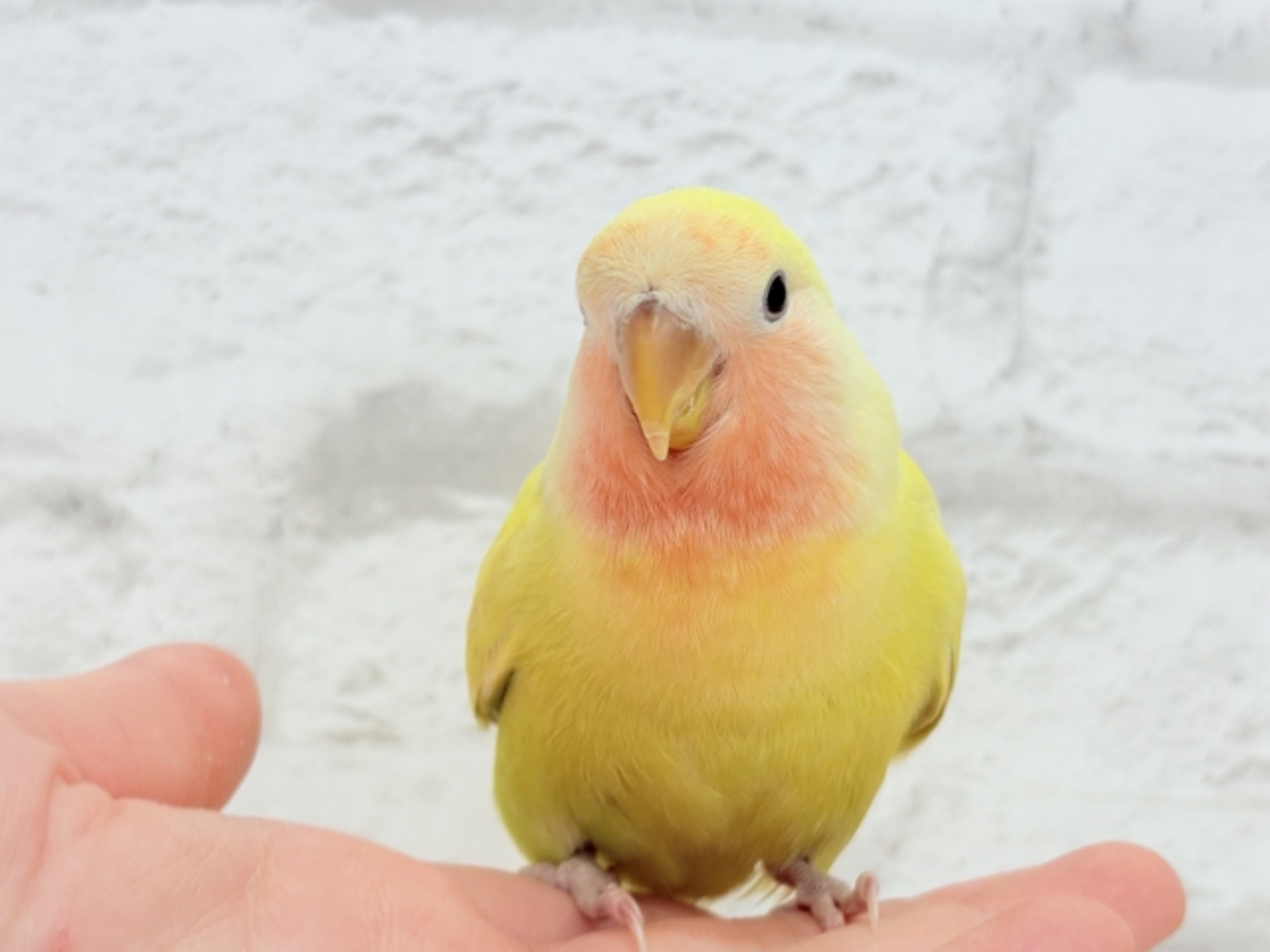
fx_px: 1908
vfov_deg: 28.0
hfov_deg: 36.8
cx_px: 635
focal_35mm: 52
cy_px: 476
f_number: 1.6
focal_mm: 5.96
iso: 32
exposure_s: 1/50
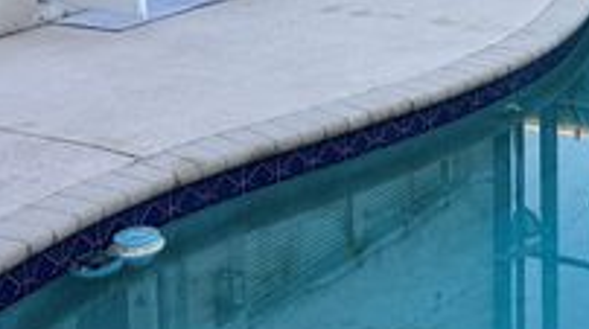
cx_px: 557
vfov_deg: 14.7
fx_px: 1201
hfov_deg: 26.4
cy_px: -147
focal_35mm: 77
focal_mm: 6.76
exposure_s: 1/627
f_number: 1.78
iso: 100
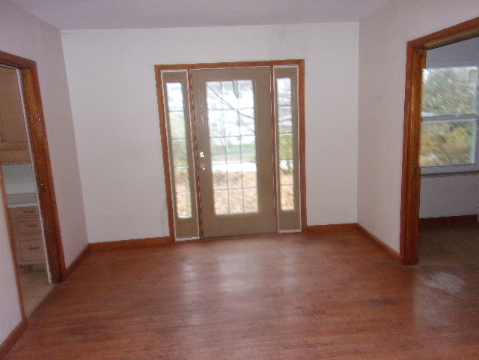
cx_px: 240
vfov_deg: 56.8
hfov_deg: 71.6
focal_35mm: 24
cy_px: 180
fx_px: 332
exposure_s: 1/34
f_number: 3.3
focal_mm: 4.3
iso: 296
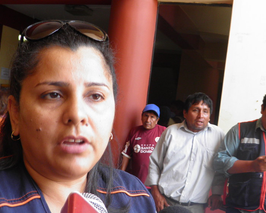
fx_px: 394
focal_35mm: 50
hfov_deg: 37.3
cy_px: 129
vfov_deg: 30.2
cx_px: 116
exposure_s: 1/30
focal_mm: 4.9
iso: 50
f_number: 2.8
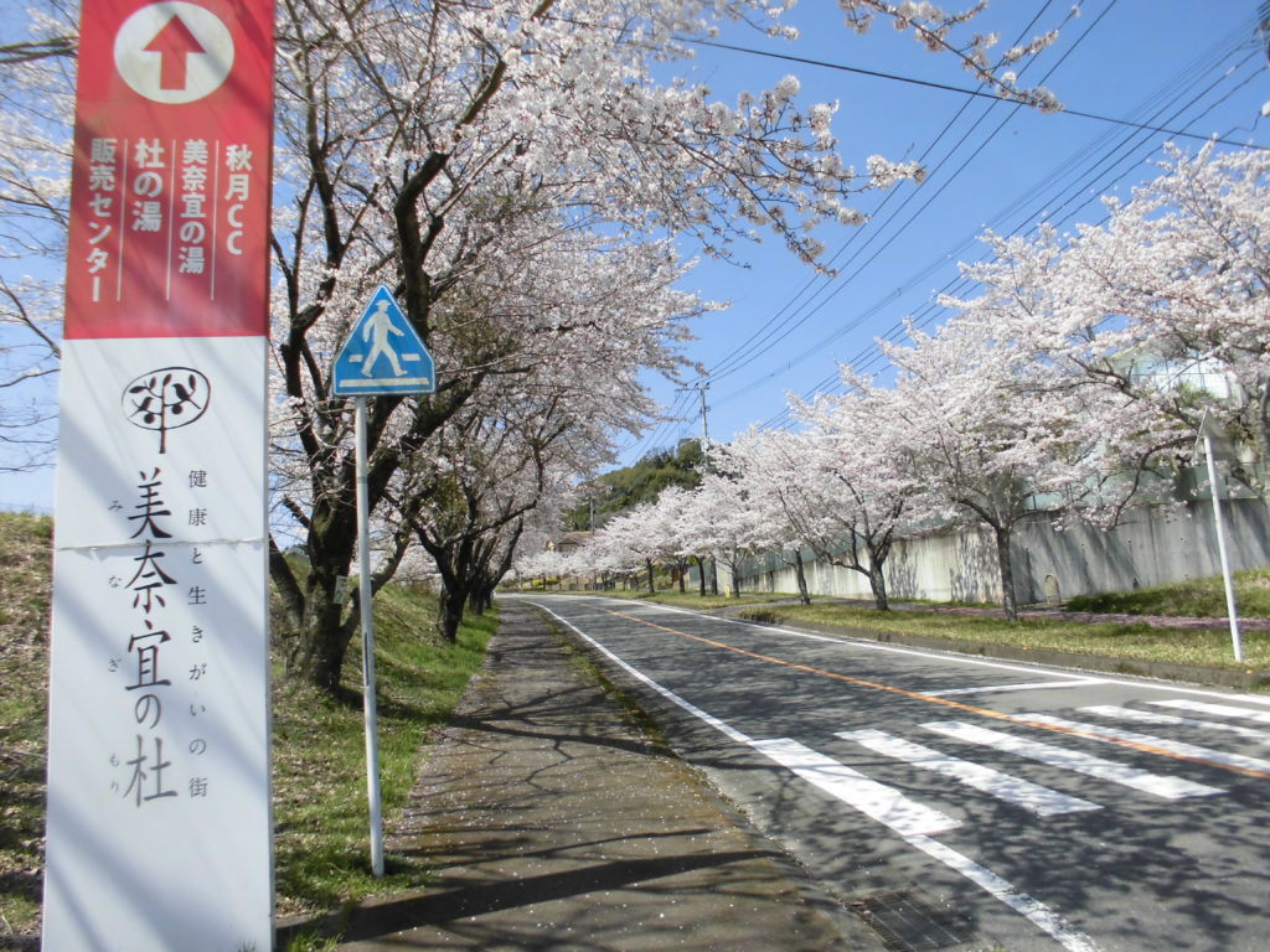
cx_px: 635
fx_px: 954
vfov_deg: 53.1
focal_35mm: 26
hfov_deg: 67.3
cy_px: 476
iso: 100
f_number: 3.5
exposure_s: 1/640
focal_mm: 4.6
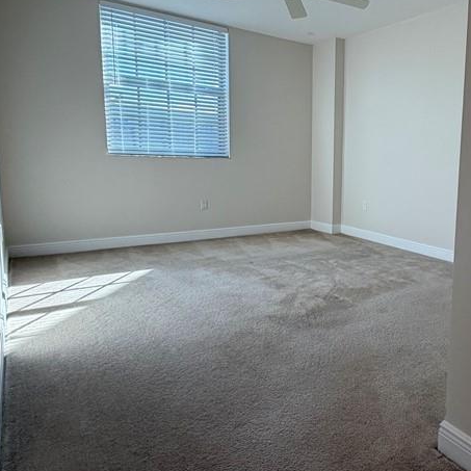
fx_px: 431
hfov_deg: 53.4
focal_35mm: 28
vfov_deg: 57.3
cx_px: 378
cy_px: 220
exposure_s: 1/120
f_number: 2.2
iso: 64
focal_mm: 2.22
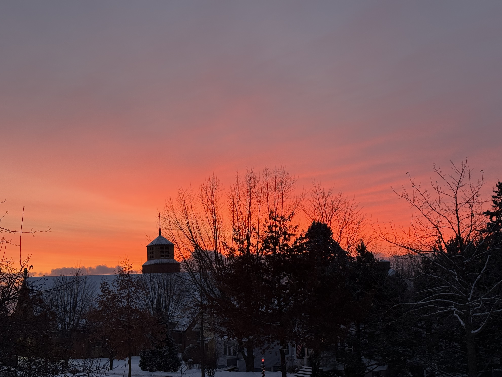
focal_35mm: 49
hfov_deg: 38.9
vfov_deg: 29.7
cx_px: 247
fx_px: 711
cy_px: 192
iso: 80
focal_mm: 6.76
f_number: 1.78
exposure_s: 1/122
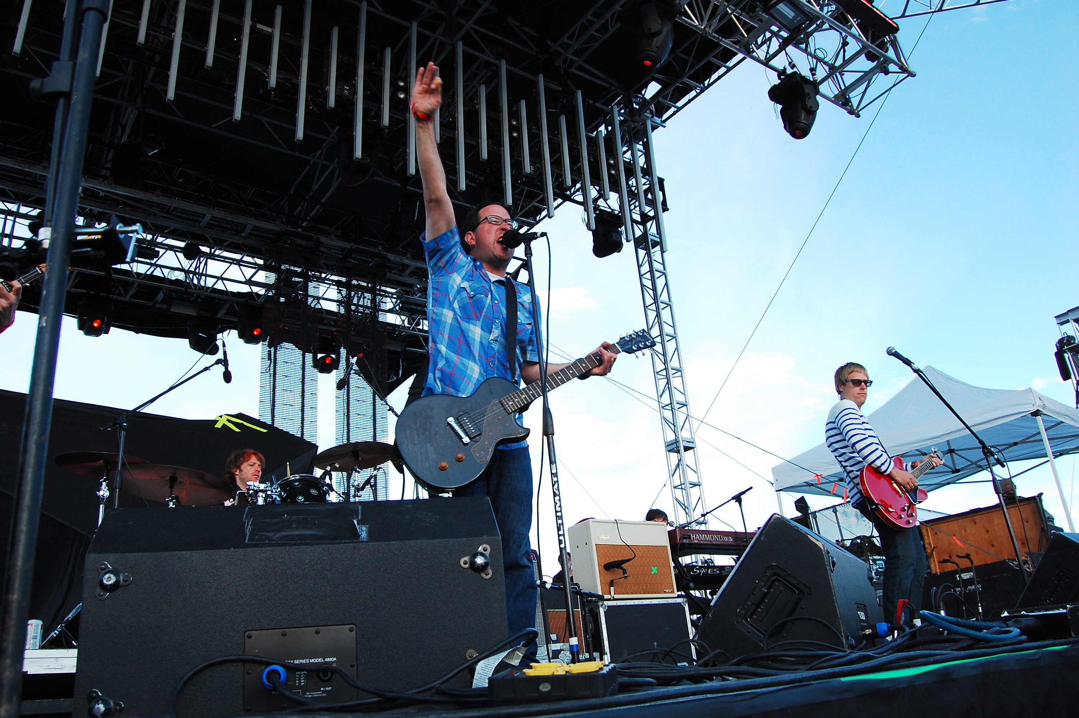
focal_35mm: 27
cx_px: 540
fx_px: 809
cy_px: 359
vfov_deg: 47.8
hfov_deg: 67.4
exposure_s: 1/200
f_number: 7.1
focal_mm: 18
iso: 400
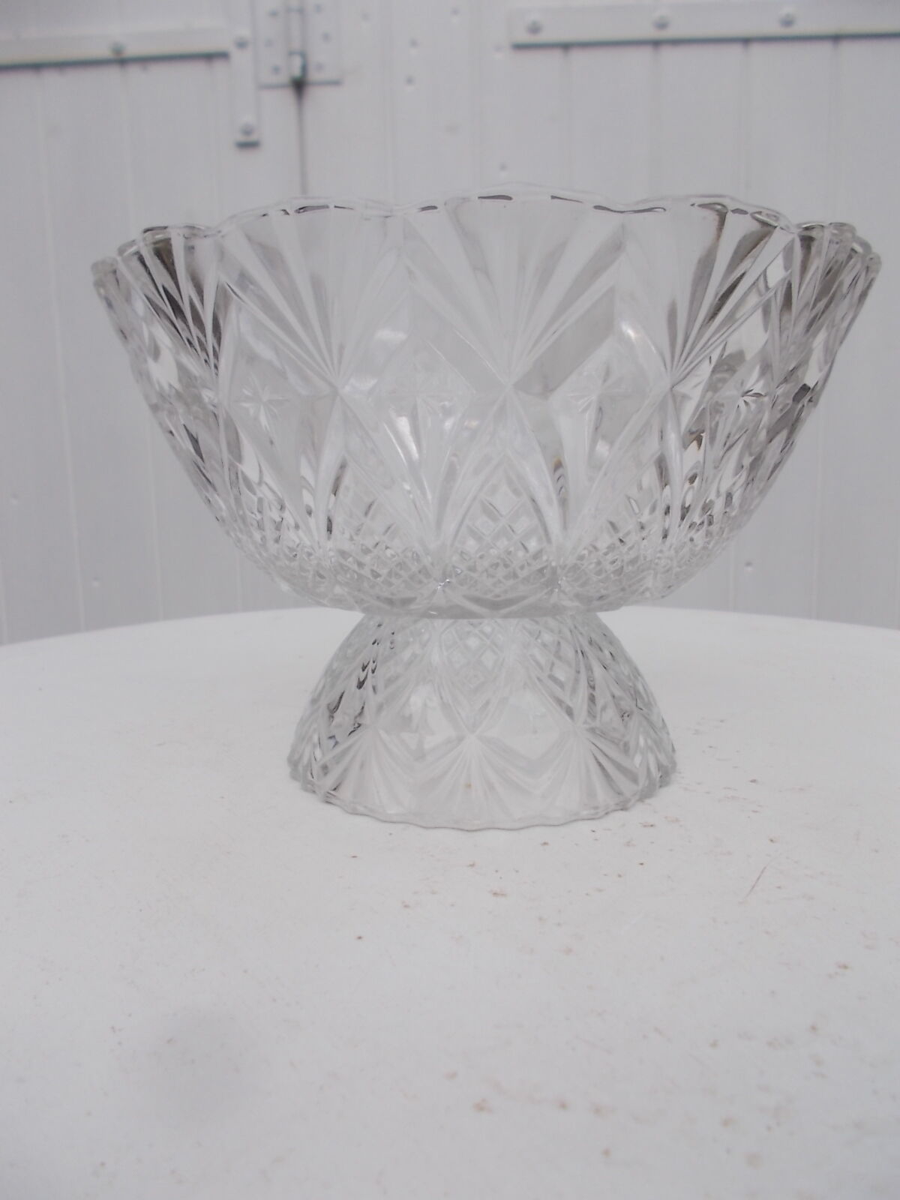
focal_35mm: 26
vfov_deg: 67.3
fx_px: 901
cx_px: 450
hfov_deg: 53.1
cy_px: 600
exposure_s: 1/250
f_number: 3.2
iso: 80
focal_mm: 4.6
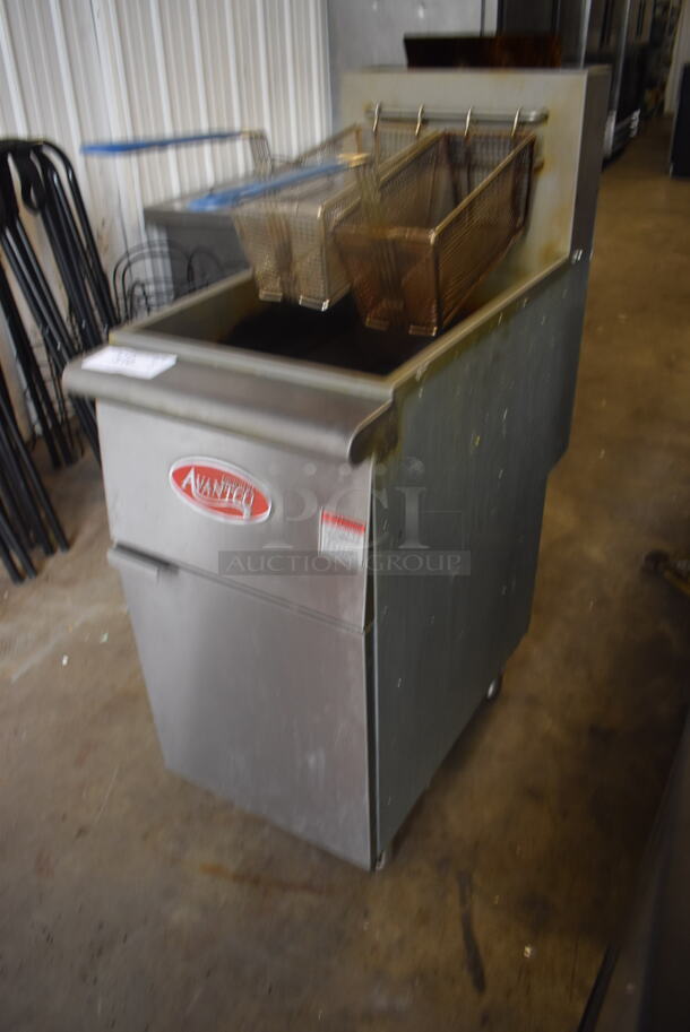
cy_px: 516
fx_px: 775
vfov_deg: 67.3
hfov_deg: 48.0
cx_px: 345
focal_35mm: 27
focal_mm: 18
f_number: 3.5
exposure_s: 1/125
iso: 900
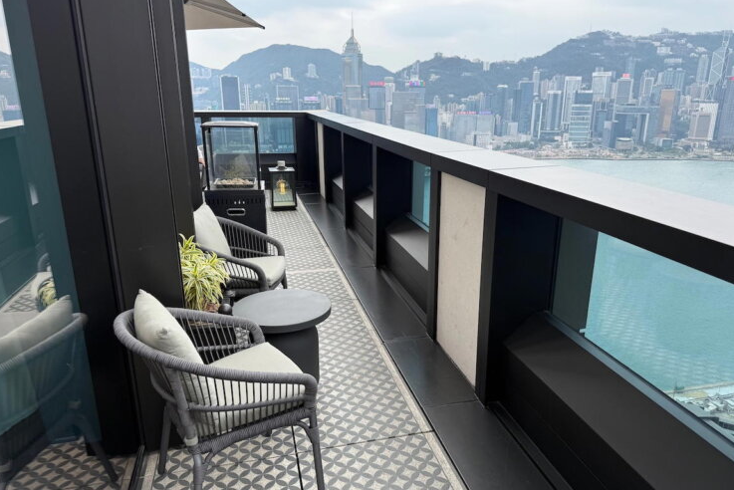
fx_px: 530
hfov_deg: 69.4
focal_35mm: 26
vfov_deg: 49.6
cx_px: 377
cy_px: 259
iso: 80
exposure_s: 1/1522
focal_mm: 6.76
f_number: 1.78
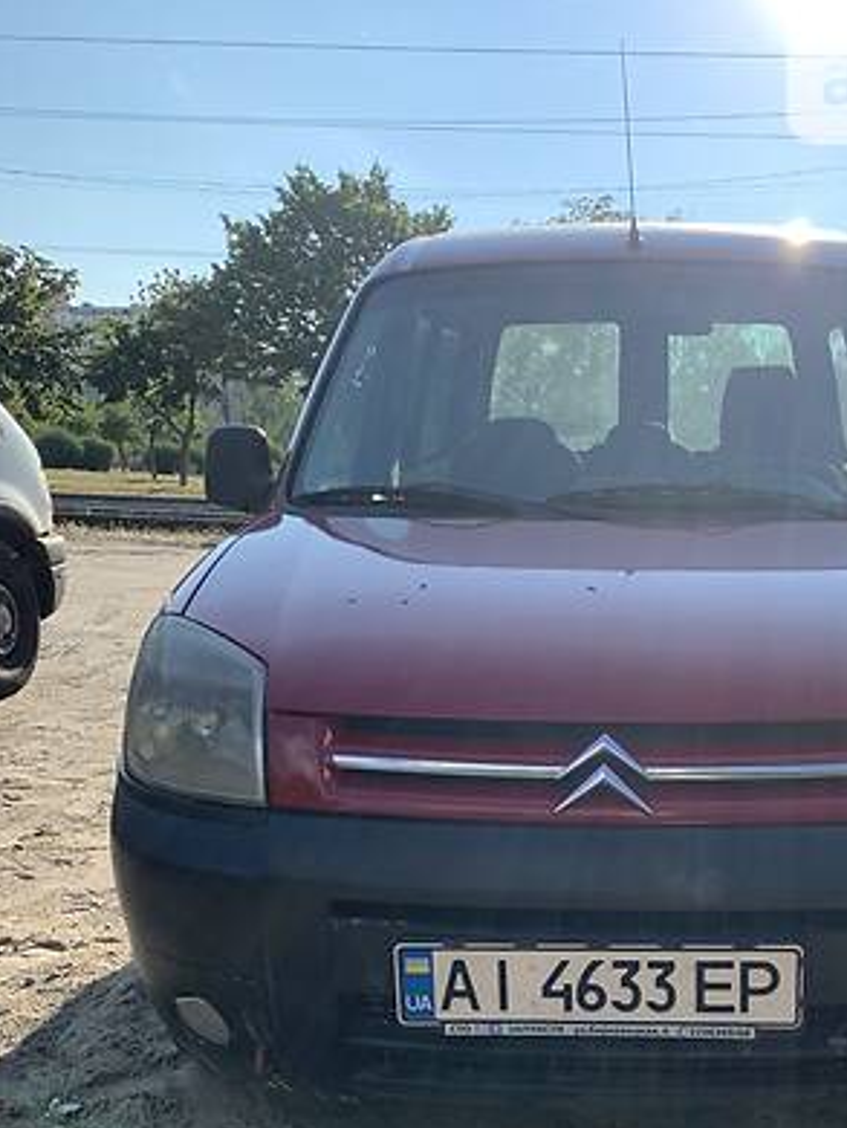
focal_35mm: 40
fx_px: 1304
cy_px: 853
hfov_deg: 35.5
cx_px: 596
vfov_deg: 45.1
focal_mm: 4.2
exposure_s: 1/1163
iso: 25
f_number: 1.8
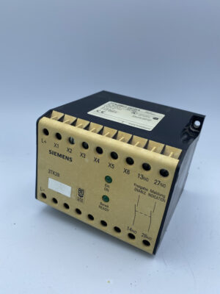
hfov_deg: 53.1
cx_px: 110
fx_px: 220
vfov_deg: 67.3
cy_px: 147
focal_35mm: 26
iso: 32
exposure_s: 1/934
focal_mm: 4.25
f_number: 1.8
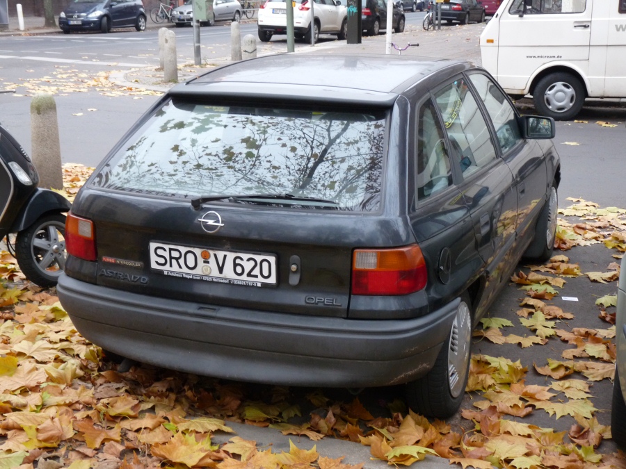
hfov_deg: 34.9
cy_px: 234
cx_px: 313
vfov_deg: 26.6
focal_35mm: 55
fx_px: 995
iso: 250
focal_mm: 9.8
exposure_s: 1/30
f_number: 3.2
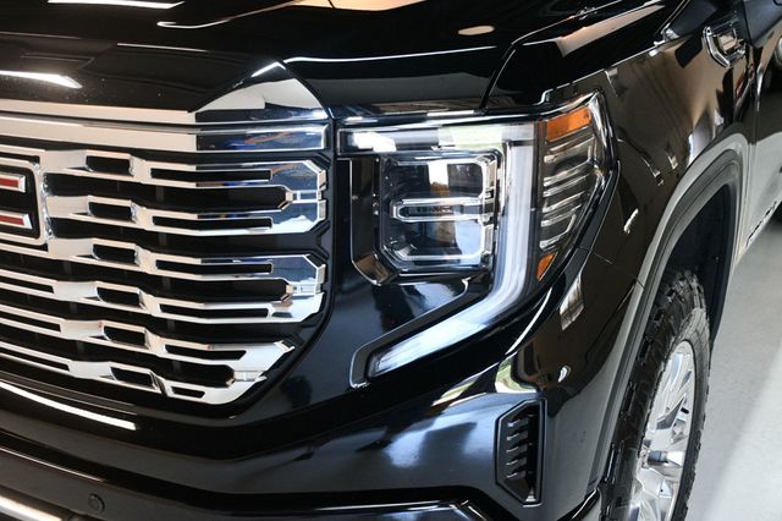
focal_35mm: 40
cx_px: 391
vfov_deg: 33.4
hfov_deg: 48.5
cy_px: 260
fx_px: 868
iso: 1400
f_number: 4
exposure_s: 1/125
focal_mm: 27
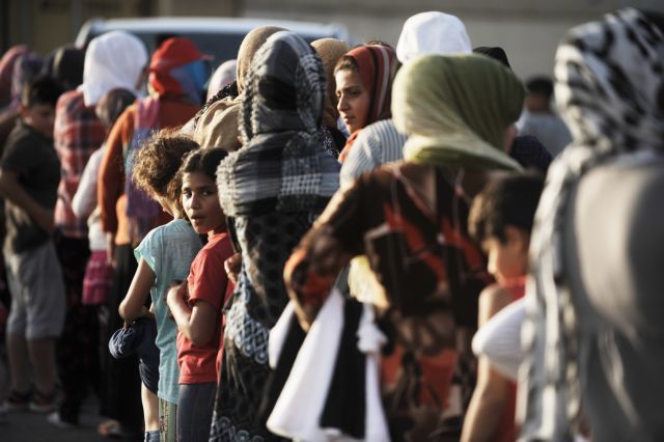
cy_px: 221
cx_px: 332
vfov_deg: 7.6
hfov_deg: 11.4
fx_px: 3318
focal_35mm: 180
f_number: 2.8
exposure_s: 1/4000
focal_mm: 180
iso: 400
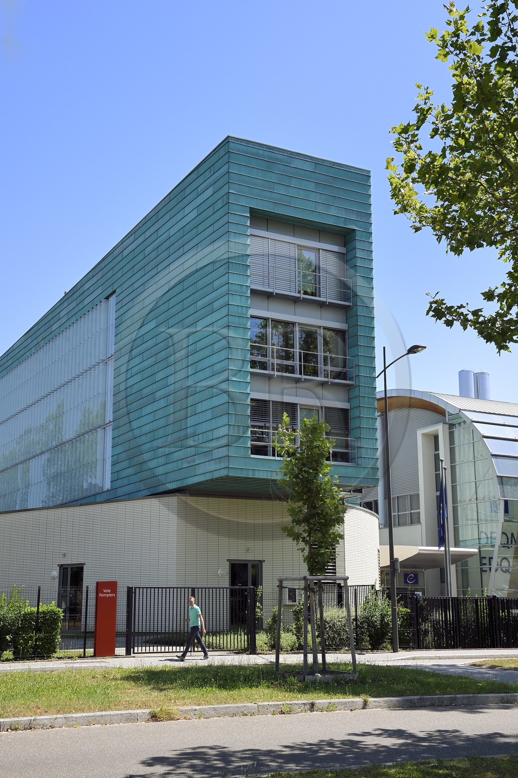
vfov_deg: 43.6
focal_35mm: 45
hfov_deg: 29.8
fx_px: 972
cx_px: 259
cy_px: 389
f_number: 11
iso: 200
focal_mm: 45
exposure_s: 1/250
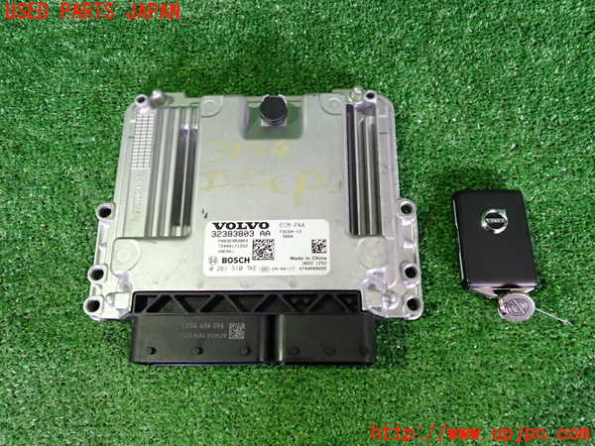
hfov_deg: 60.0
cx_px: 298
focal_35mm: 30
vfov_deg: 46.8
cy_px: 223
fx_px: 516
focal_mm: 5.4
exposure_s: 1/30
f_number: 2.3
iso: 500
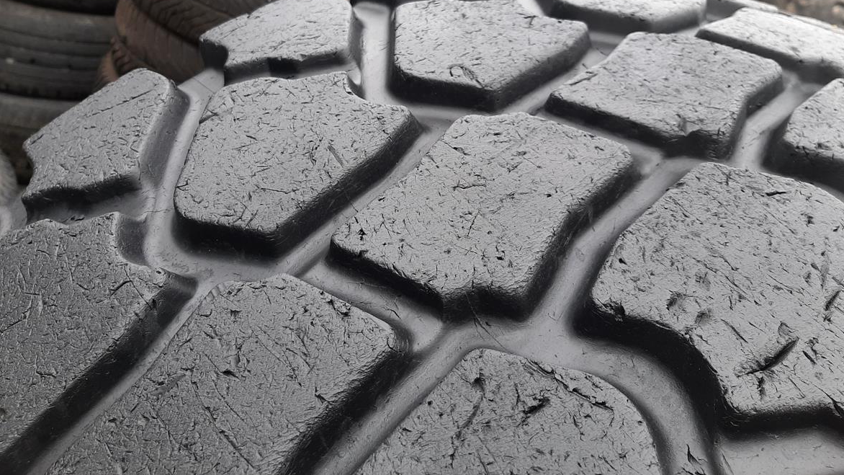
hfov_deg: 66.1
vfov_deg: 39.6
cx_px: 431
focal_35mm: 29
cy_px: 152
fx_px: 649
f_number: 1.7
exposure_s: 1/100
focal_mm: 3.93
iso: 50
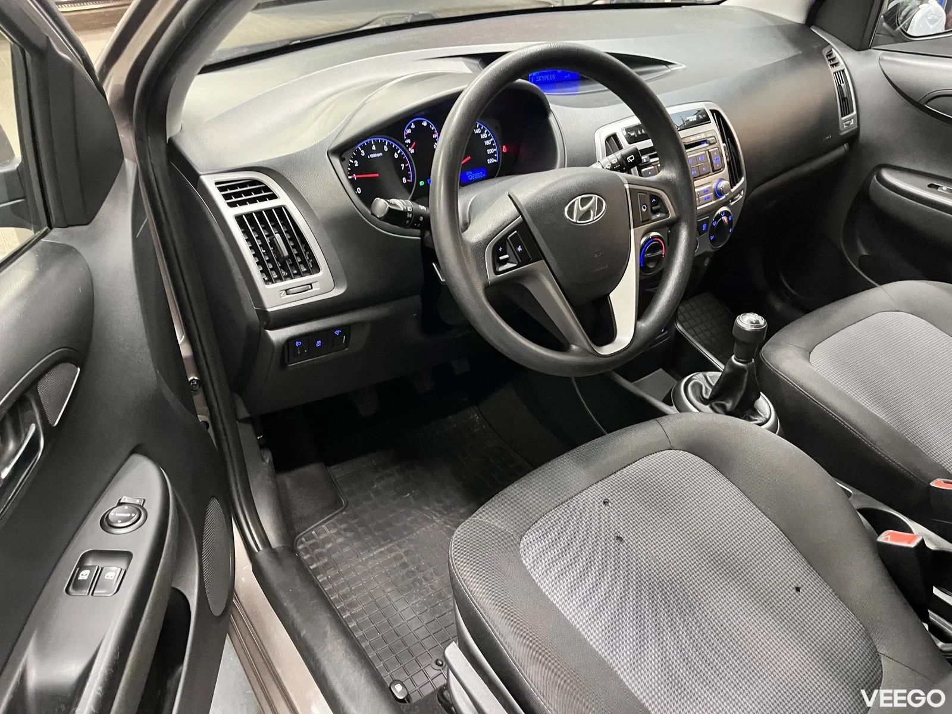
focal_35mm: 26
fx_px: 715
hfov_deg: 67.3
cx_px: 476
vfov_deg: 53.1
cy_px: 357
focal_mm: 5.1
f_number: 1.6
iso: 640
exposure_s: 1/33
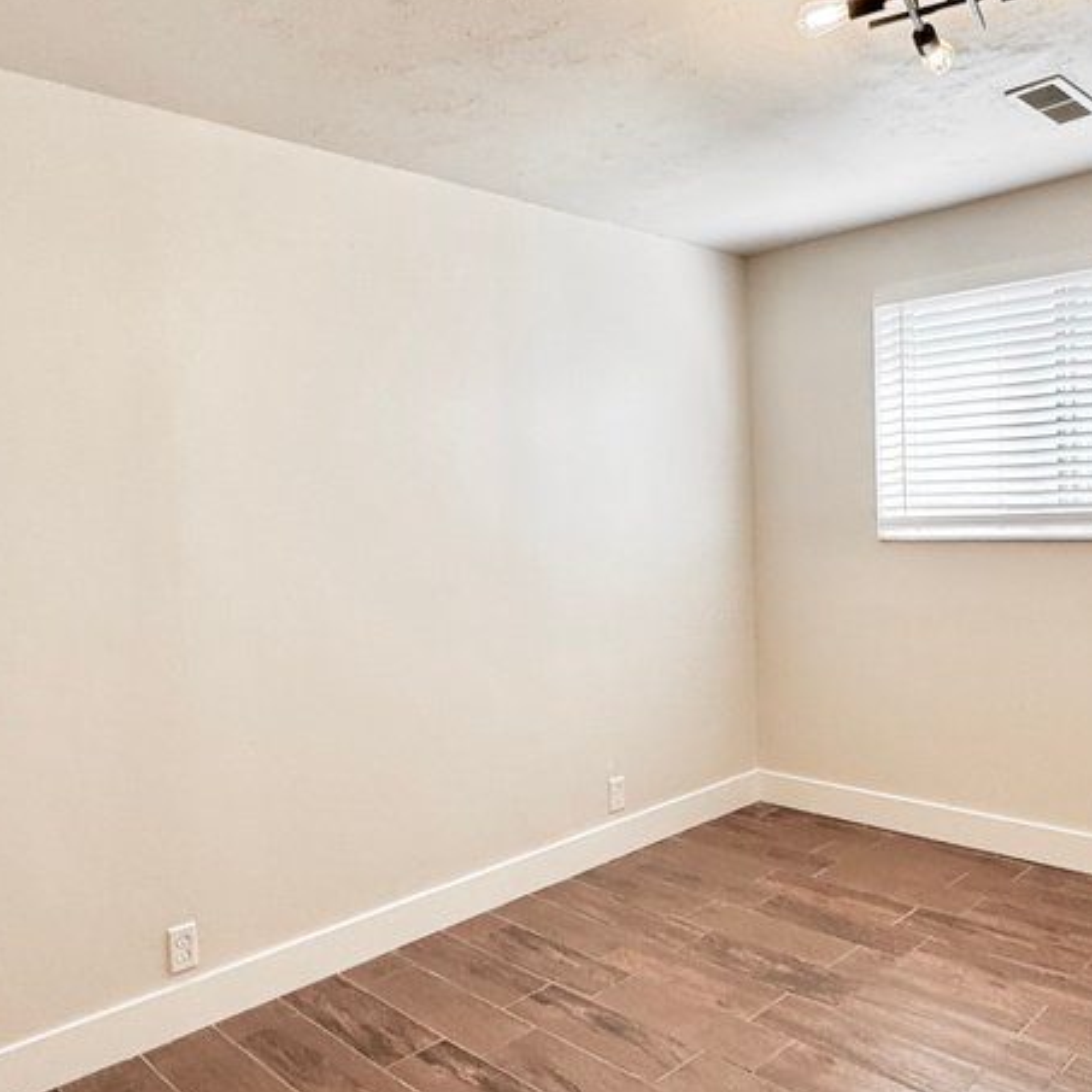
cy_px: 562
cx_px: 547
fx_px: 999
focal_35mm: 28
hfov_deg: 57.3
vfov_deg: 57.3
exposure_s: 1/120
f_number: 2.2
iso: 100
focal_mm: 2.22
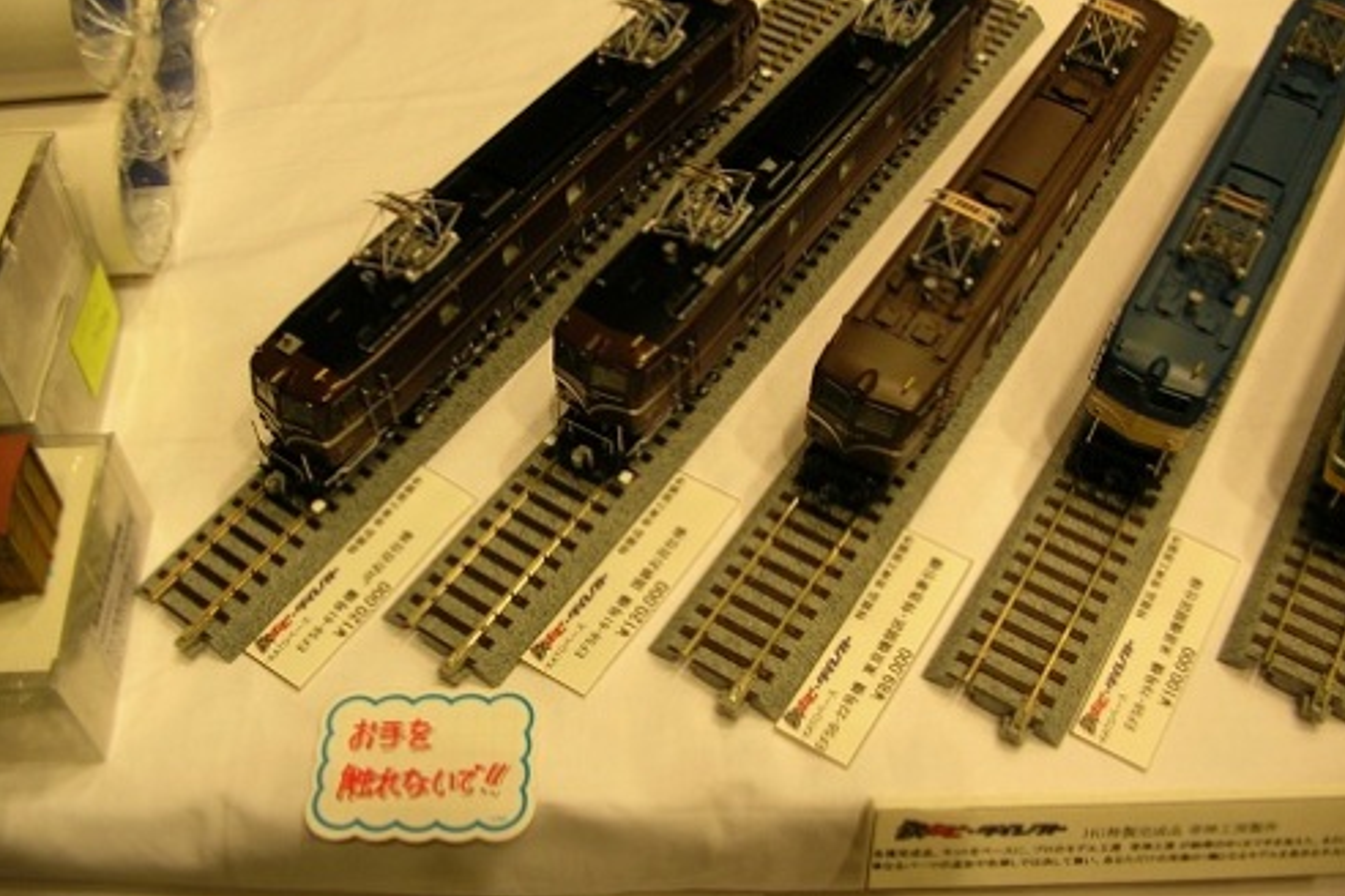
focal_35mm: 37
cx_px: 678
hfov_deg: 51.9
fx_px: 1382
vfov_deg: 35.9
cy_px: 400
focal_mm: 5.8
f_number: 2.8
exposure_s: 1/18.7
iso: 50
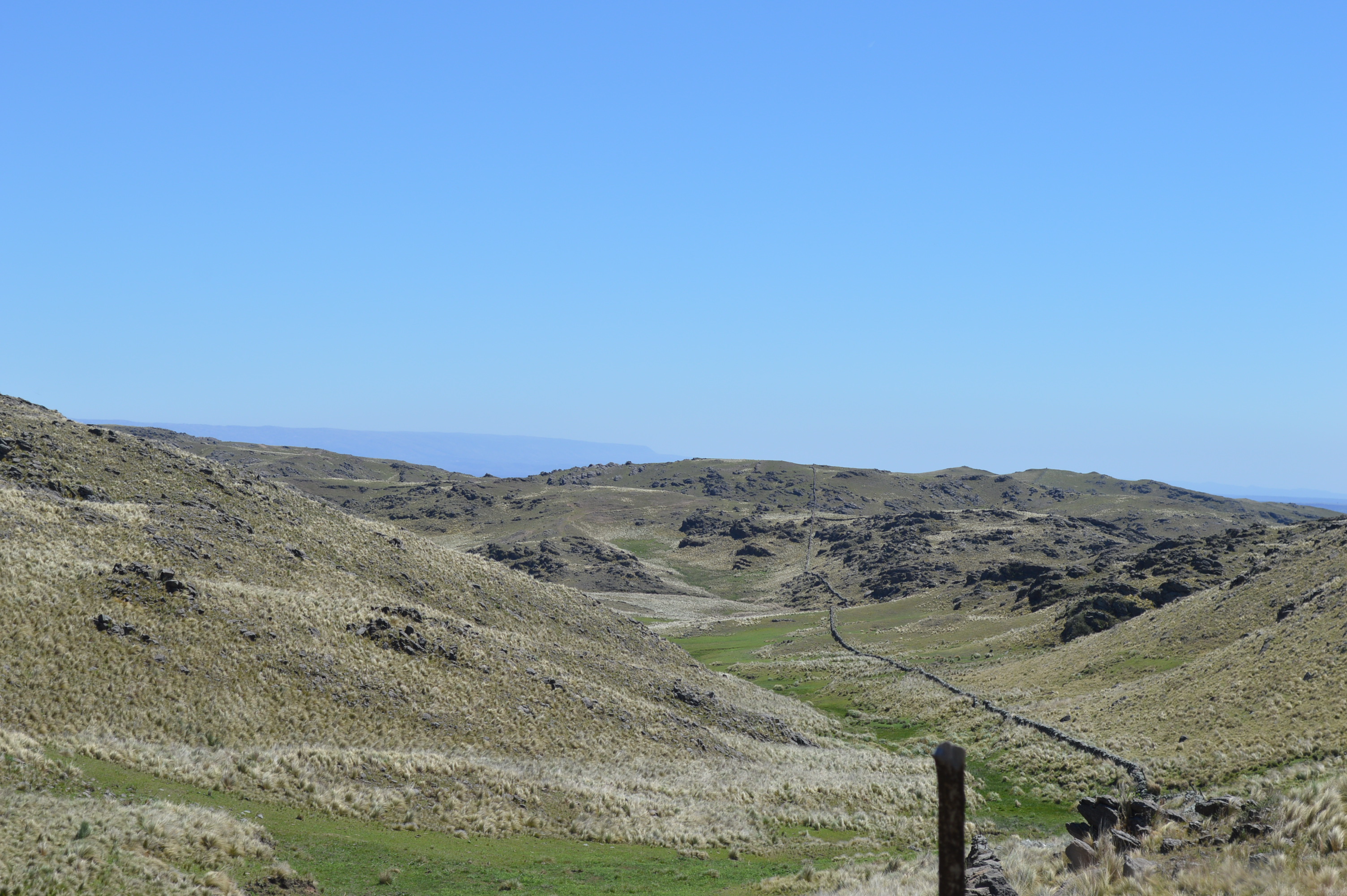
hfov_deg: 24.6
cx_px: 674
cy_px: 448
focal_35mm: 82
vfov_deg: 16.5
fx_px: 3084
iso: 100
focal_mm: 55
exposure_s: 1/250
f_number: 8
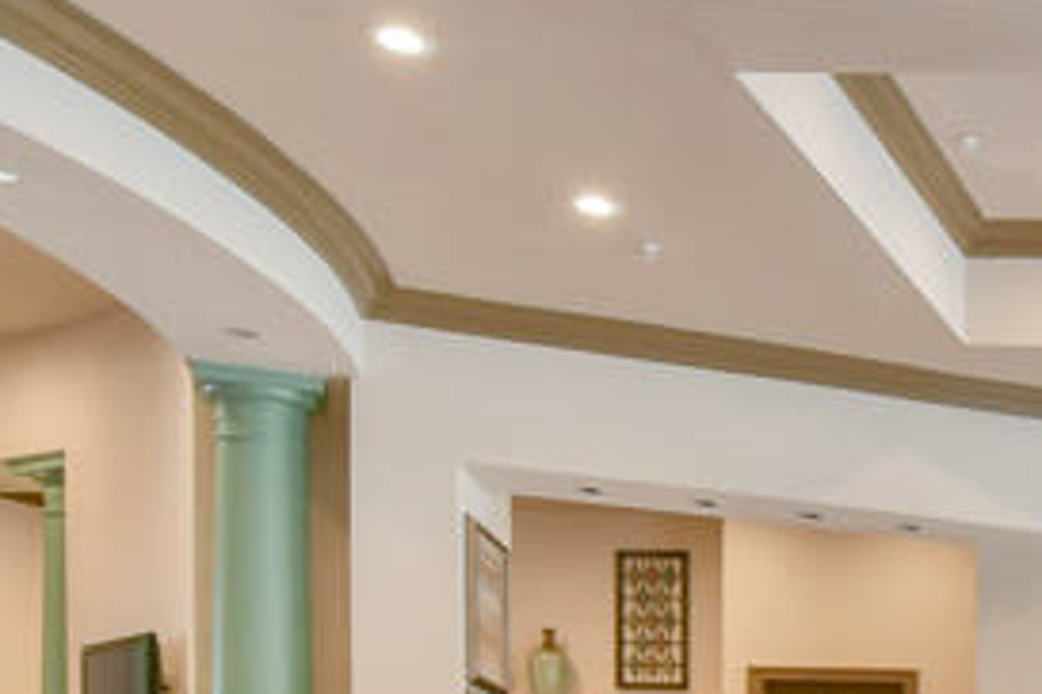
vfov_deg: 21.7
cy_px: 953
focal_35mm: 55
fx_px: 1592
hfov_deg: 29.3
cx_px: 1351
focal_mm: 10
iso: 800
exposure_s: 1/20
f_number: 8
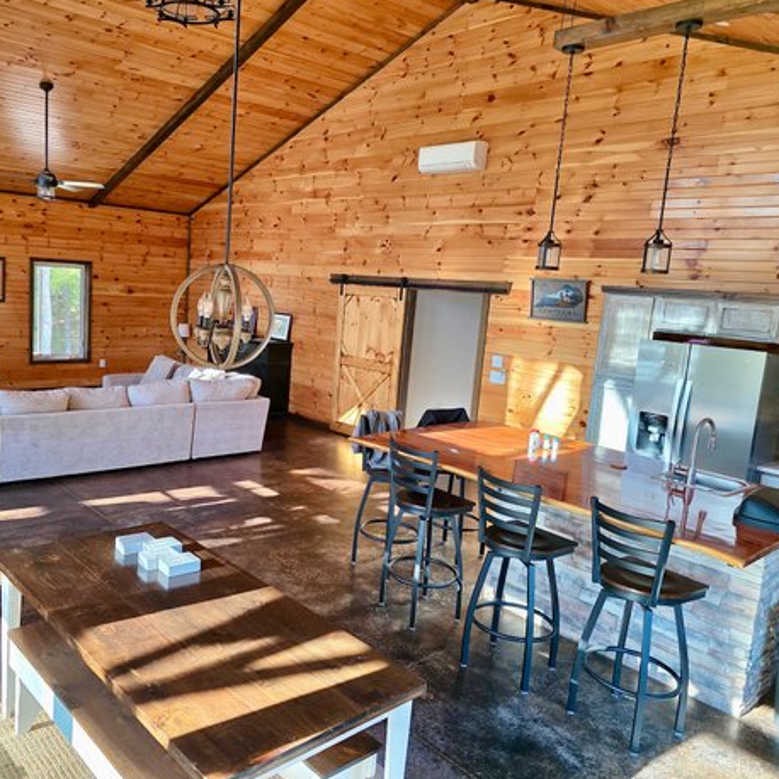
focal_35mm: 28
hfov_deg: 56.7
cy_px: 382
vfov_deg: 57.3
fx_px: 713
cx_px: 302
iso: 200
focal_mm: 6.3
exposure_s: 1/120
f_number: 1.7
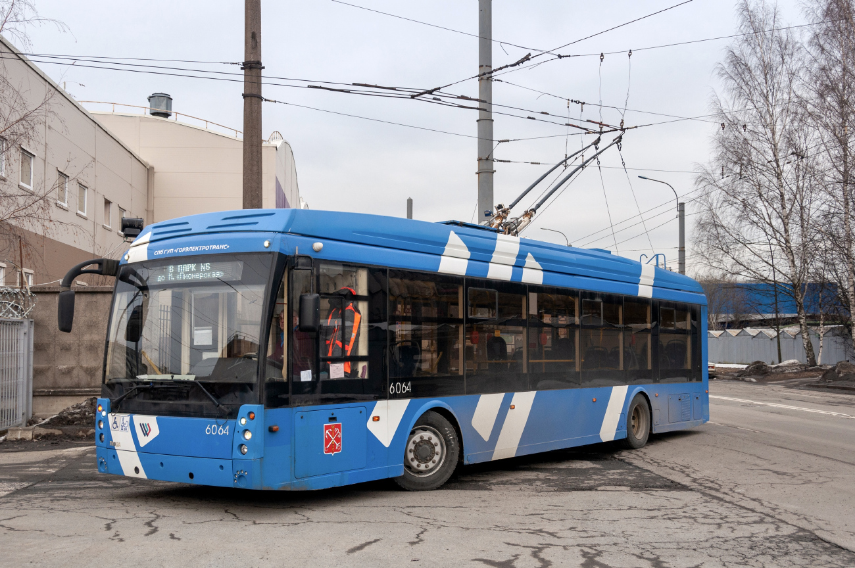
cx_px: 428
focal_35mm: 39
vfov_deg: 34.1
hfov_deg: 49.6
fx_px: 925
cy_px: 284
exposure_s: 1/320
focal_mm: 26
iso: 200
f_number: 6.3
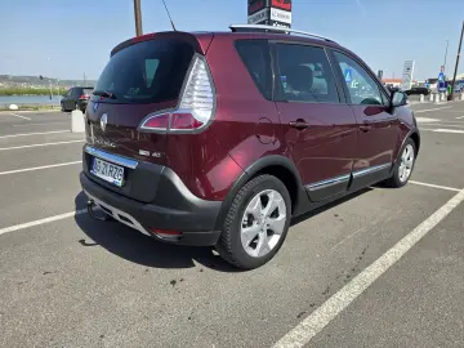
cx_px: 232
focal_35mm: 23
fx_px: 308
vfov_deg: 58.9
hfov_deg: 73.9
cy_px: 174
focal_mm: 6.25
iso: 80
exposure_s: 1/4237
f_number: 1.7
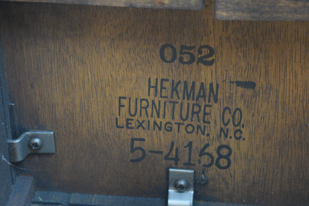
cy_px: 122
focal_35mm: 105
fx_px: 898
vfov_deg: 13.1
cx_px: 175
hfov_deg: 19.5
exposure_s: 1/50
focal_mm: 55
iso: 6400
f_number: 5.6
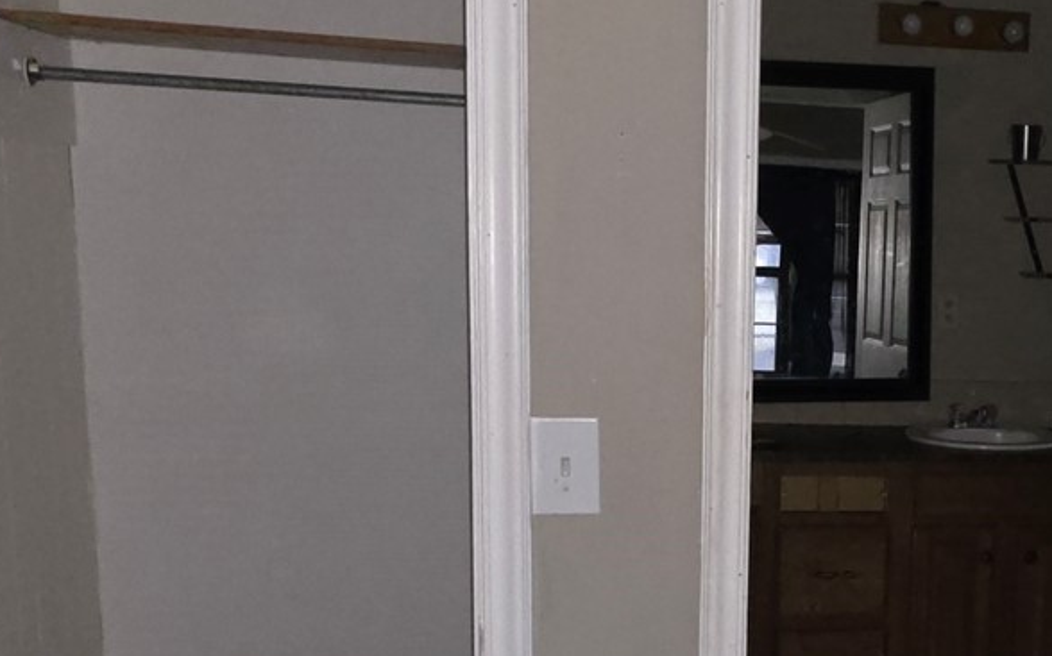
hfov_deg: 41.0
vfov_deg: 28.1
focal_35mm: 45
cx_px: 946
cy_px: 508
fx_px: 1290
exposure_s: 1/30
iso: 400
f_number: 1.9
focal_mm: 2.2
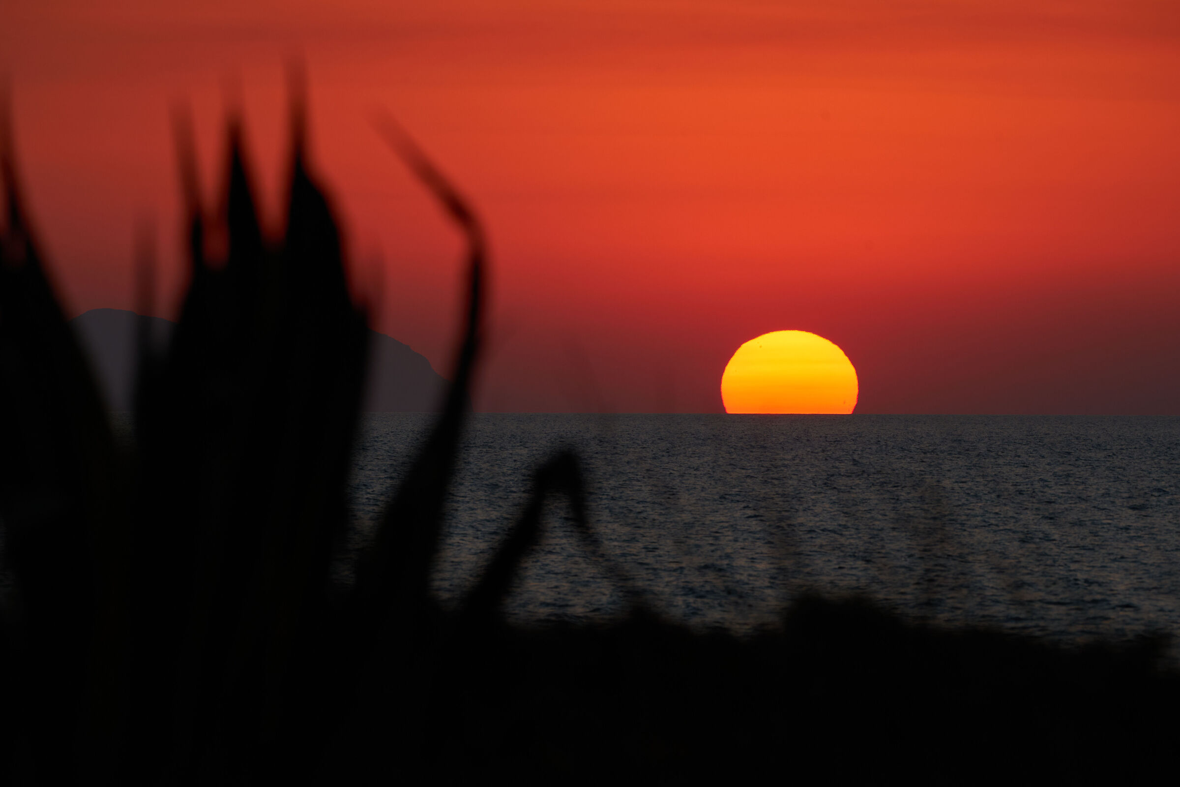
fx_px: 14552
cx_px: 590
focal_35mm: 444
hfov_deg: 4.6
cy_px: 394
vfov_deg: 3.1
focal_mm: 444
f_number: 10
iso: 400
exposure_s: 1/500
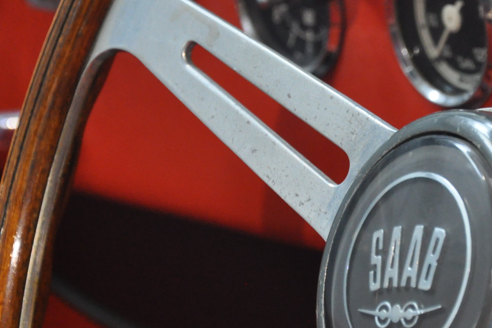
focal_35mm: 345
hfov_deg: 6.0
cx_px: 386
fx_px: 4716
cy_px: 149
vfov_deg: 4.0
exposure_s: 1/30
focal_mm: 105
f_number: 5.6
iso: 1250
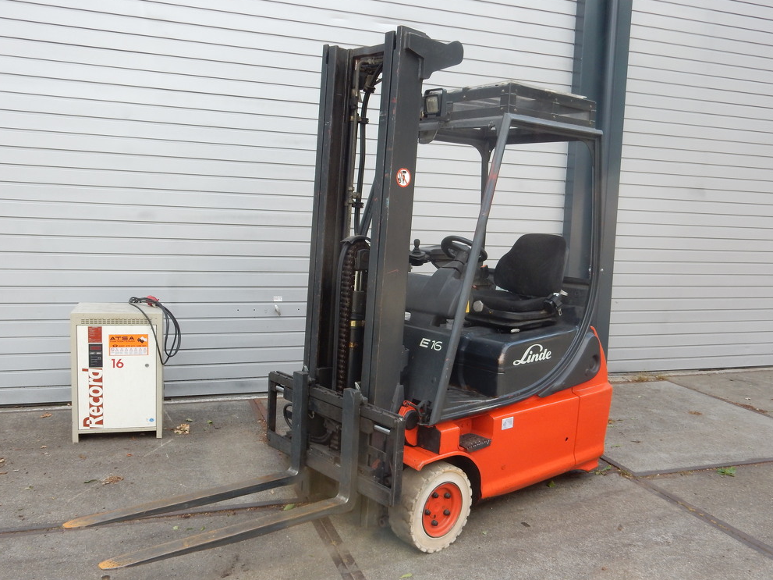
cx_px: 389
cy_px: 295
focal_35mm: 31
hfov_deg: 58.4
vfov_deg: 45.4
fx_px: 692
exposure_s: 1/250
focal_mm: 5.4
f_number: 4
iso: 125
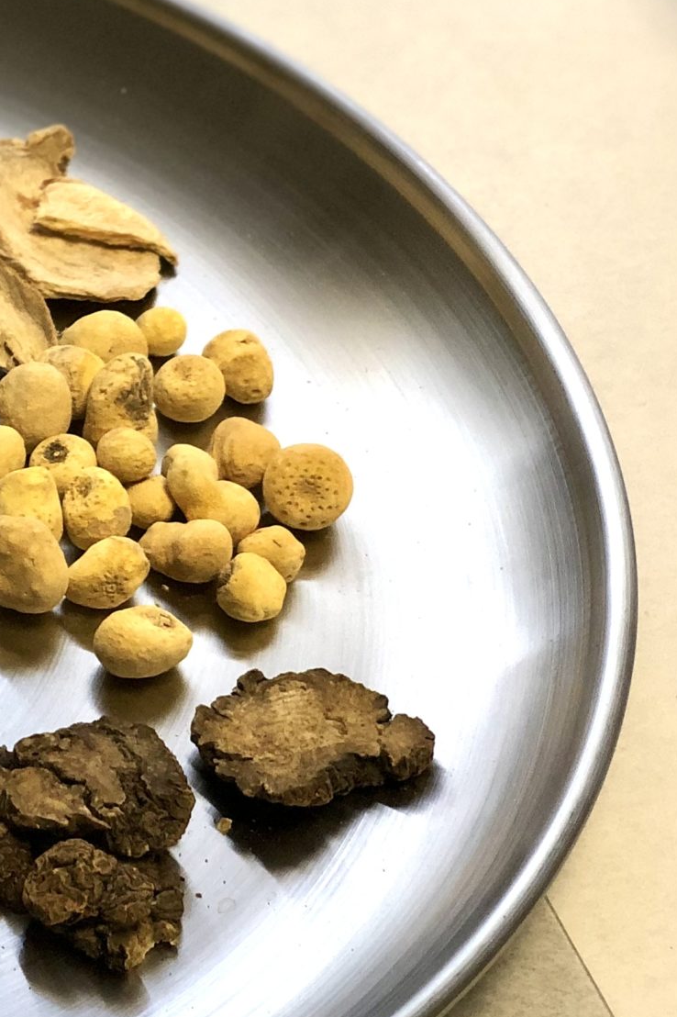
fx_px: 3528
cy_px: 517
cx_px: -455
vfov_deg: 16.4
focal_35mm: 125
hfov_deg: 10.4
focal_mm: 6
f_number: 2.4
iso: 64
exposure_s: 1/60
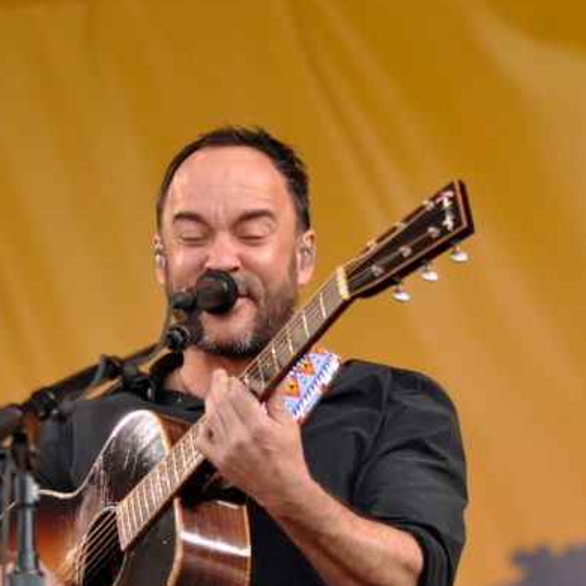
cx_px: 200
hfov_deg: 6.3
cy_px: 418
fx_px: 5343
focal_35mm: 279
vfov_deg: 6.3
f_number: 2.8
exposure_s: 1/4000
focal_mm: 95
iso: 1250
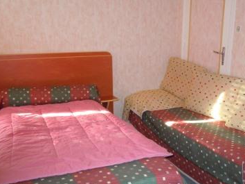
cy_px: 105
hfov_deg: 48.9
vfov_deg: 37.6
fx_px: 269
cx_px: 136
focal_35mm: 38
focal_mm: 5.4
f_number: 3.5
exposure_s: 1/30
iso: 250
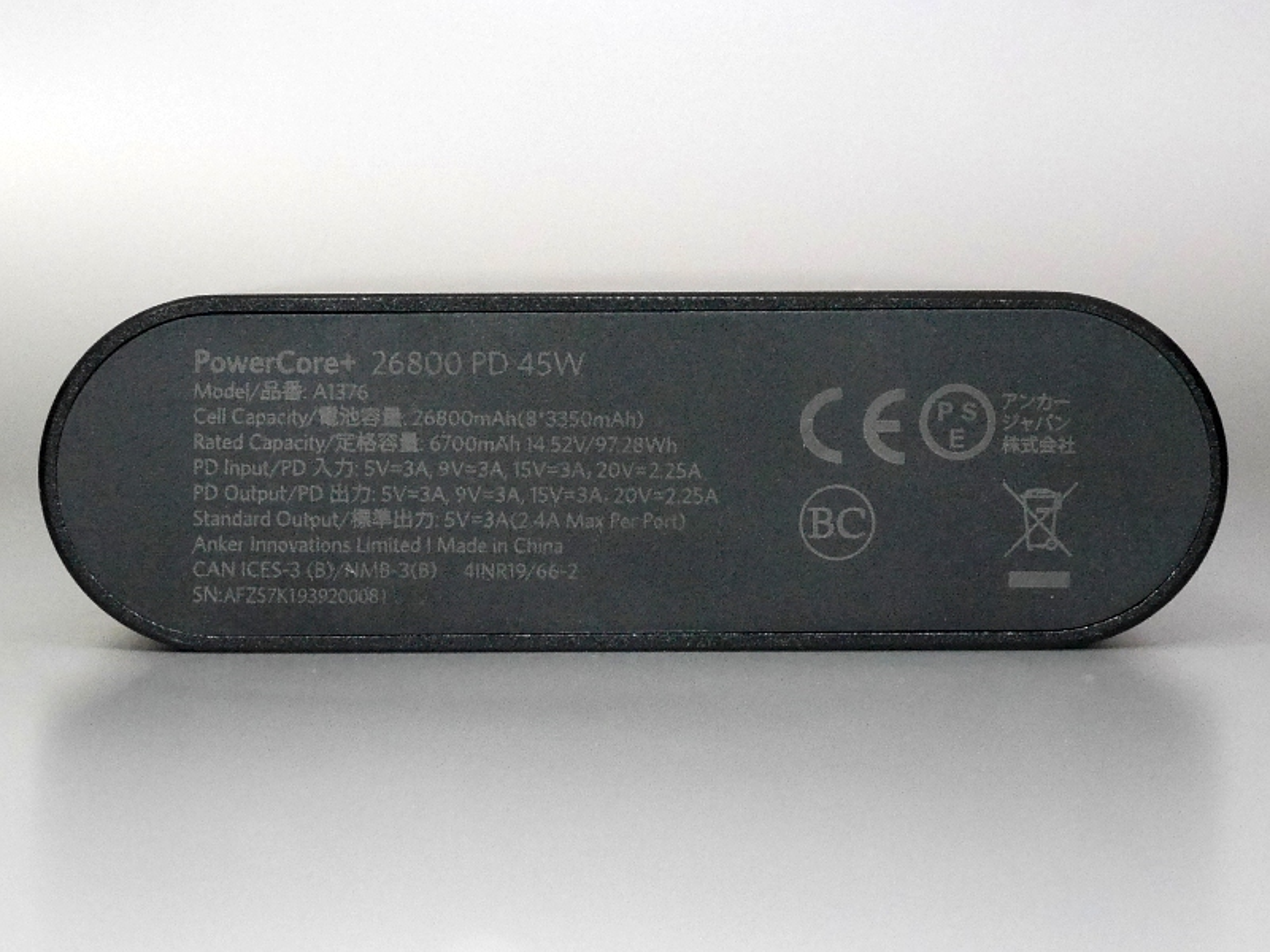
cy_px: 476
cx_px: 635
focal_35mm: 84
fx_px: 3082
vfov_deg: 17.6
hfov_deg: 23.3
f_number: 5.6
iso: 2500
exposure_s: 1/80
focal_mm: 42
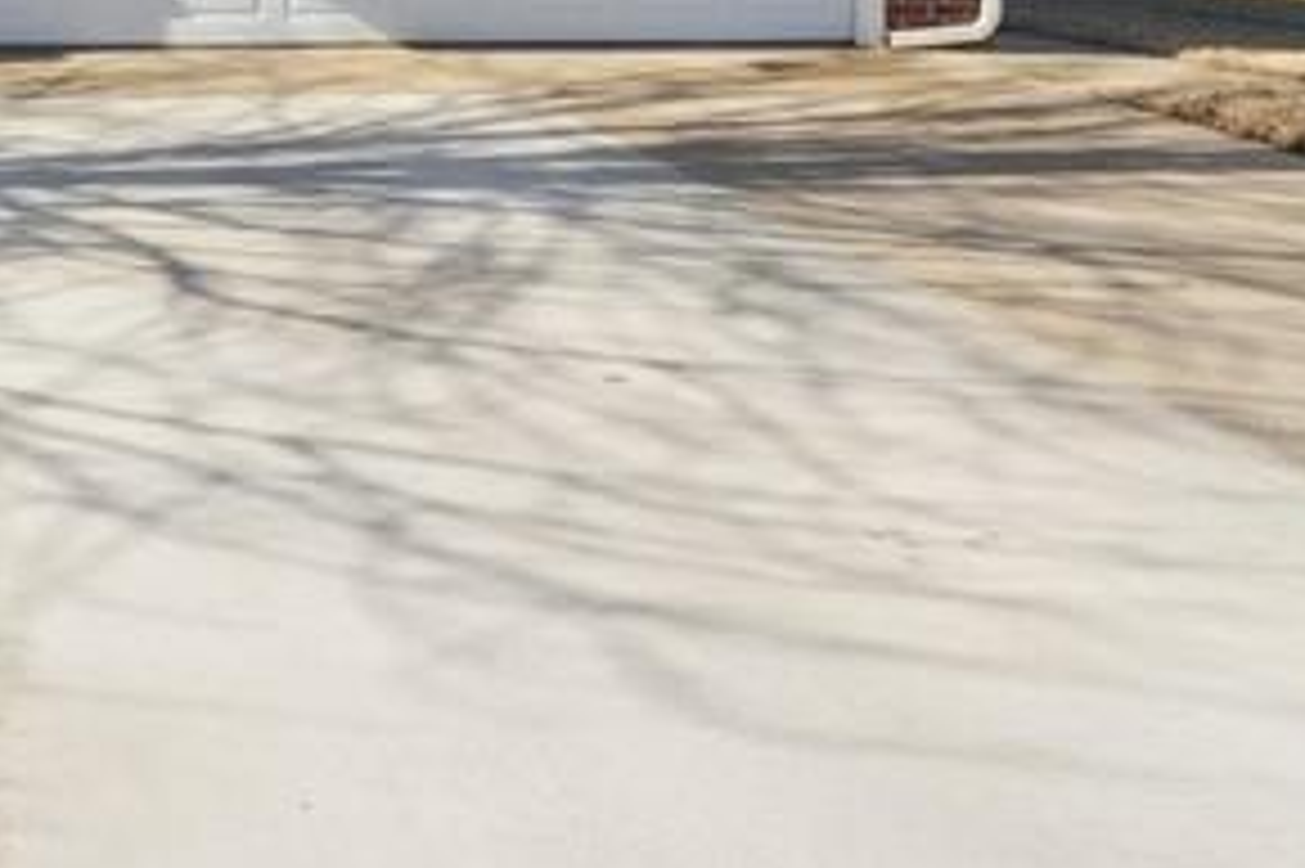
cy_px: -171
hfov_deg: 34.1
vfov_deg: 23.3
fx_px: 1920
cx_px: -11
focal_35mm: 53
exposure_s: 1/400
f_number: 8
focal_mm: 10
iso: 100
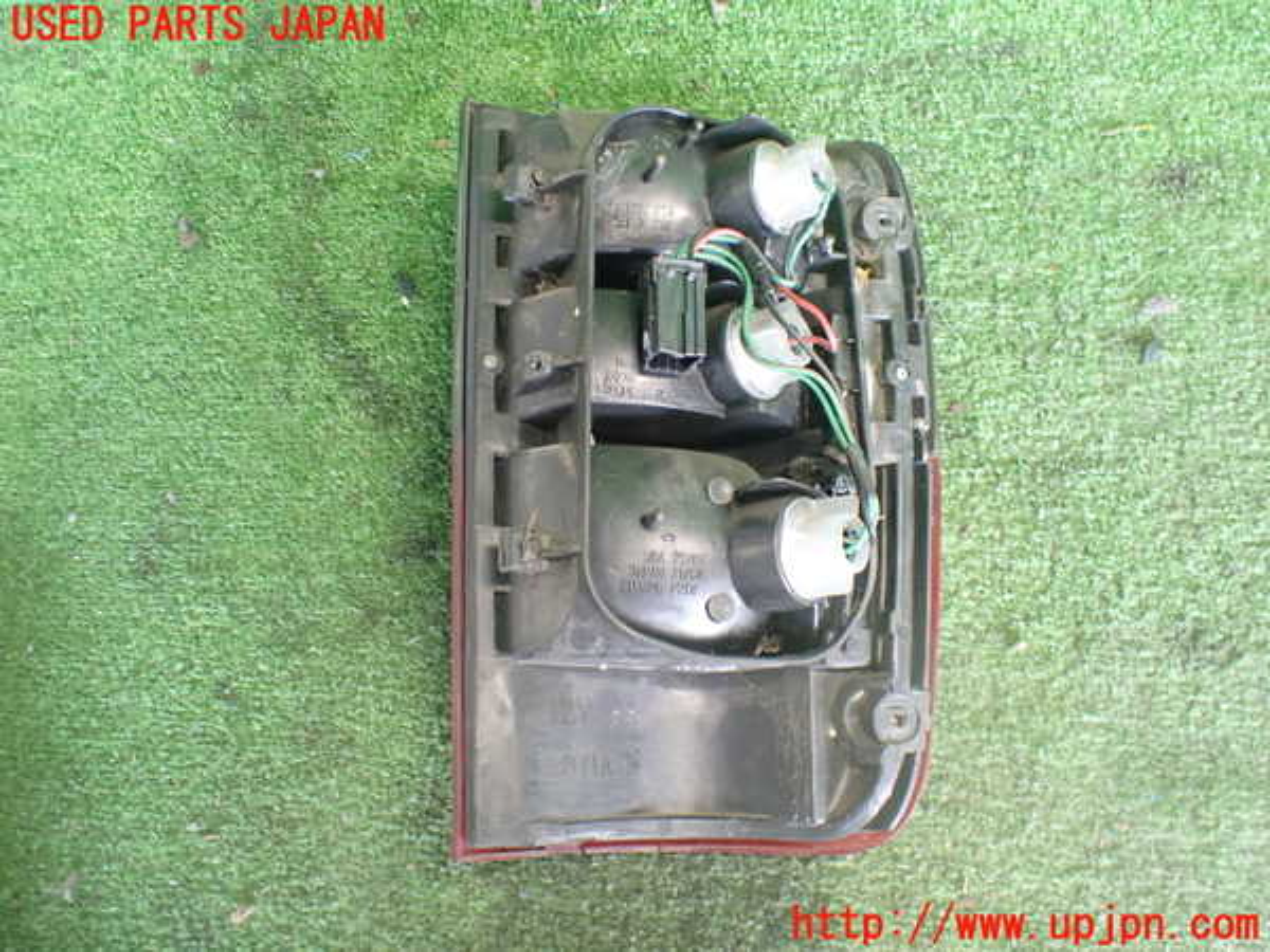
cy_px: 476
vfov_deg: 46.8
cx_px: 635
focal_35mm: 30
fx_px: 1101
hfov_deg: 60.0
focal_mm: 5.4
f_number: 2.3
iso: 800
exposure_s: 1/50
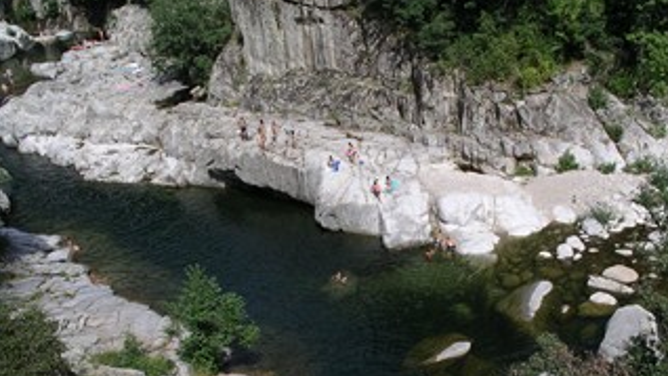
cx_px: 384
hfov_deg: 43.6
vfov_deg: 25.3
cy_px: 258
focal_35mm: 47
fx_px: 833
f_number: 5.6
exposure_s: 1/420
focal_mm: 7.8
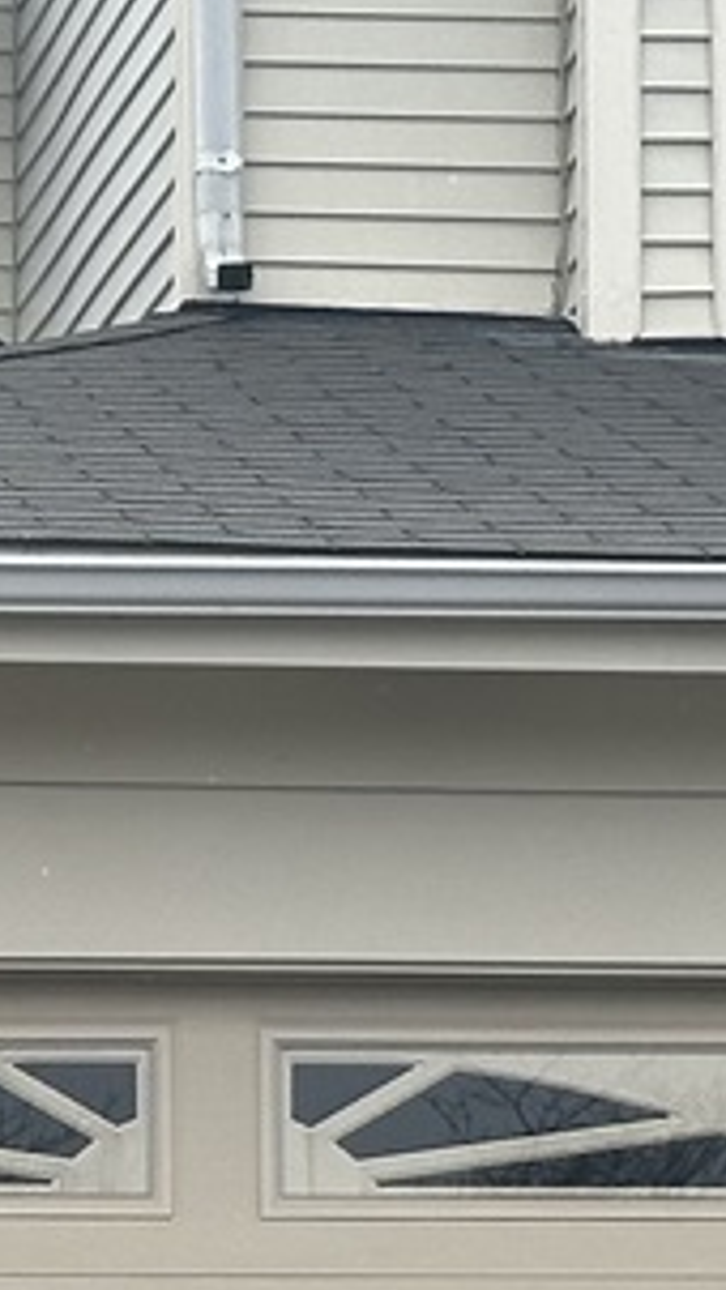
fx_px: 8517
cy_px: 1316
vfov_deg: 8.6
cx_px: 56
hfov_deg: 4.9
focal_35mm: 249
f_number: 1.78
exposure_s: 1/1145
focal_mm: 6.86
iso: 64
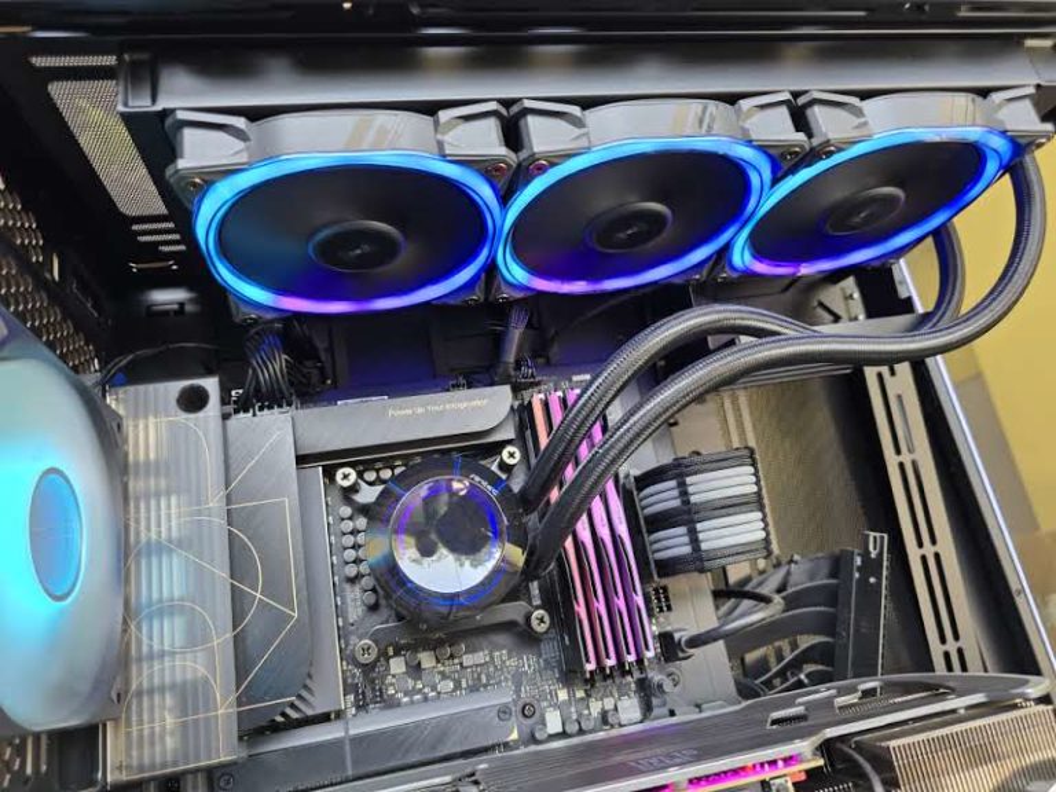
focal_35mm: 23
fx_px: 702
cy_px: 396
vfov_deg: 58.9
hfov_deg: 73.9
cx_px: 528
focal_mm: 6.3
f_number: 1.7
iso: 125
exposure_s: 1/54
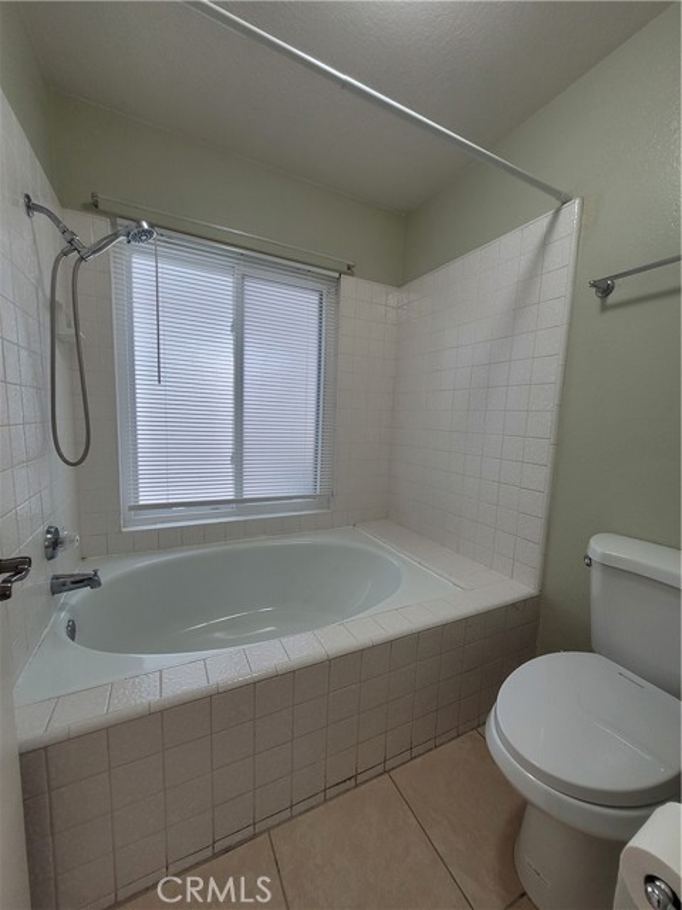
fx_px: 341
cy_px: 455
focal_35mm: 13
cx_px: 341
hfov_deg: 89.9
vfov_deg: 106.2
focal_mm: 1.74
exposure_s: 1/60
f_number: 2.2
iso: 100
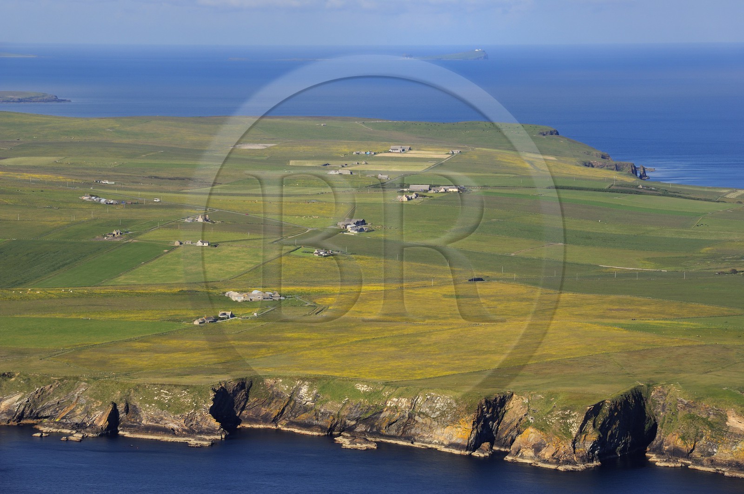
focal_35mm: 160
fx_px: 3304
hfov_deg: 12.8
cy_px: 247
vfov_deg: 8.6
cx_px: 372
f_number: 10
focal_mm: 160
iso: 400
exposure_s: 1/800
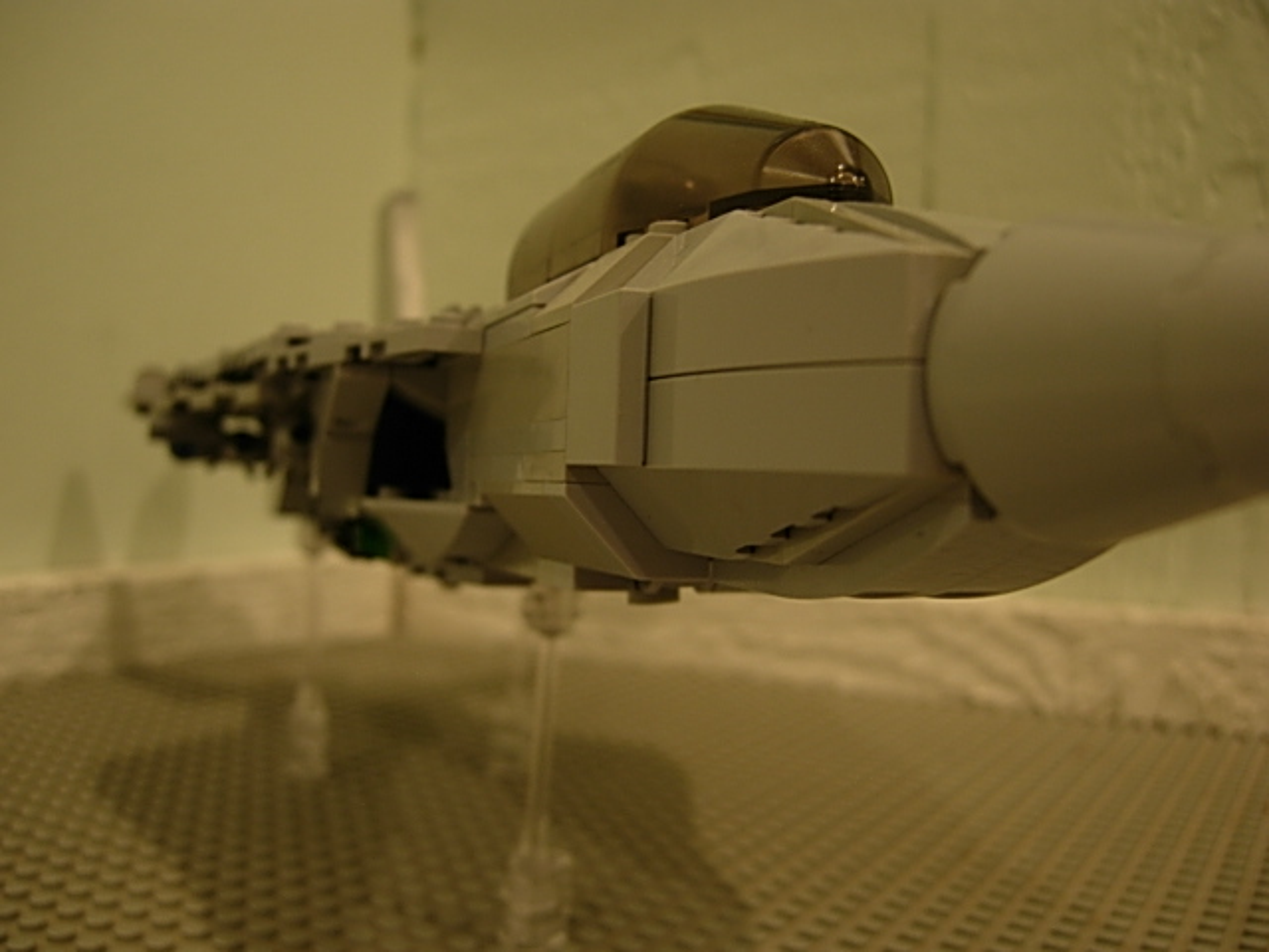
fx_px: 1320
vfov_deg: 39.7
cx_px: 634
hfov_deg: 51.4
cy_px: 476
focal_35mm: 36
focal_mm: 7.5
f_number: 2.7
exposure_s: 1/4
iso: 66
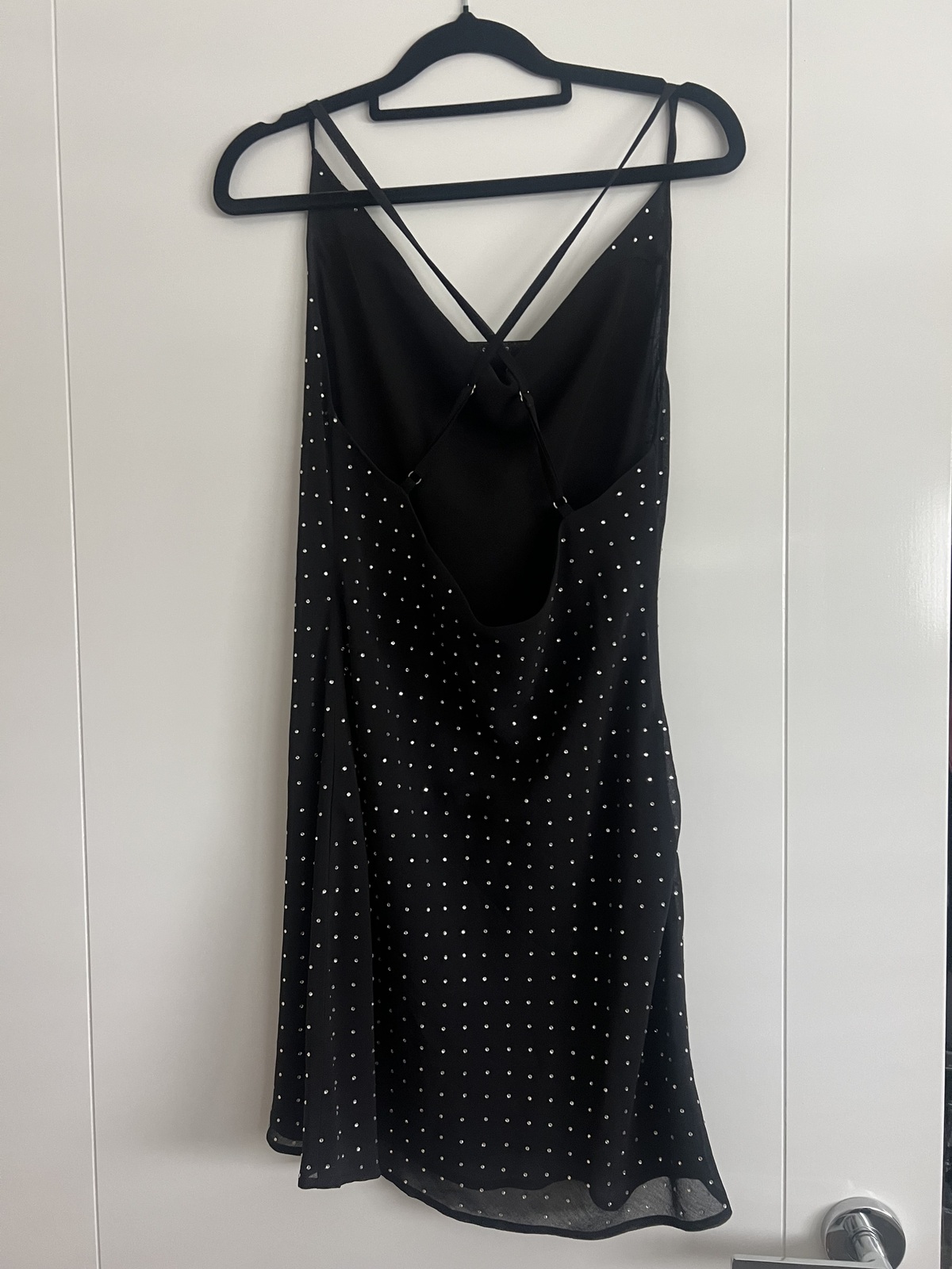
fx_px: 953
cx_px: 476
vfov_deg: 67.3
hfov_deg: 53.1
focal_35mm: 26
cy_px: 634
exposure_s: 1/50
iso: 250
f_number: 1.5
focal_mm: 5.7
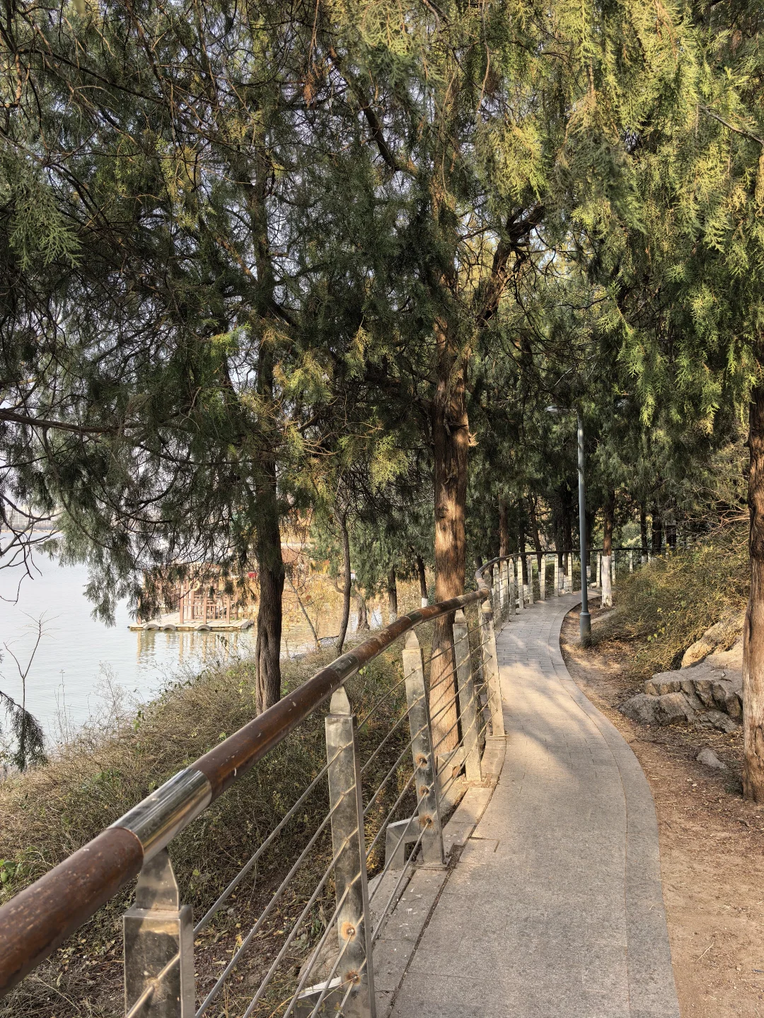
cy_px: 509
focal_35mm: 24
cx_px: 382
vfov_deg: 71.6
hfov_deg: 56.8
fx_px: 706
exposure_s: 1/449
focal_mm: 6.98
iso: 50
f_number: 2
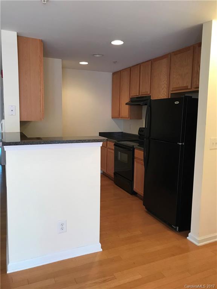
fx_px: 234
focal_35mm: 28
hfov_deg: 49.7
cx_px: 108
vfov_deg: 63.4
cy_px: 144
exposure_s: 1/15
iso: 40
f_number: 1.8
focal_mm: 3.99
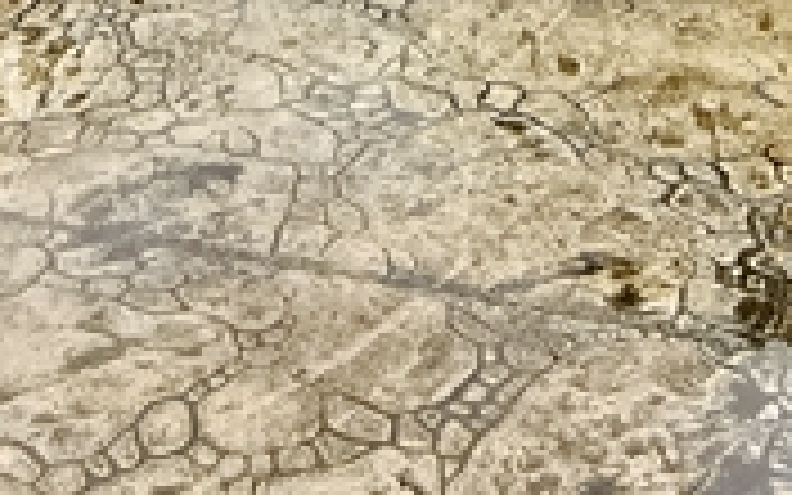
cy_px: -788
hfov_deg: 25.2
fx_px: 1770
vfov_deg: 11.9
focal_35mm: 82
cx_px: 342
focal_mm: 2.35
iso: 50
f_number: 2.2
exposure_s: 1/653
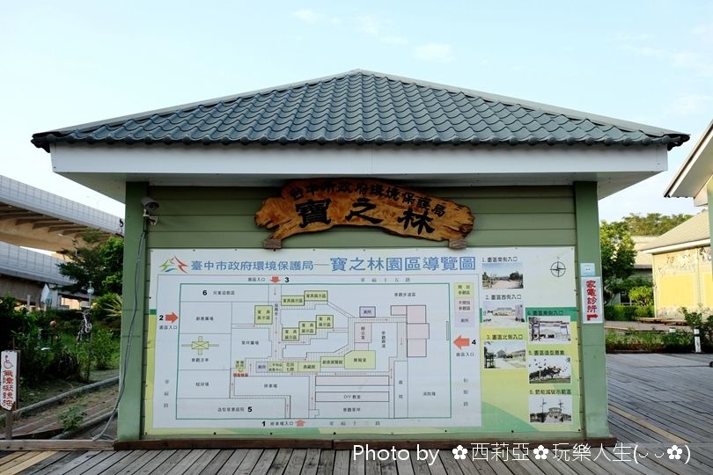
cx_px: 356
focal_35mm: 31
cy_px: 238
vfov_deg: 42.3
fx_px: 614
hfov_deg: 60.3
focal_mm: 20.5
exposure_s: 1/450
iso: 400
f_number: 5.6
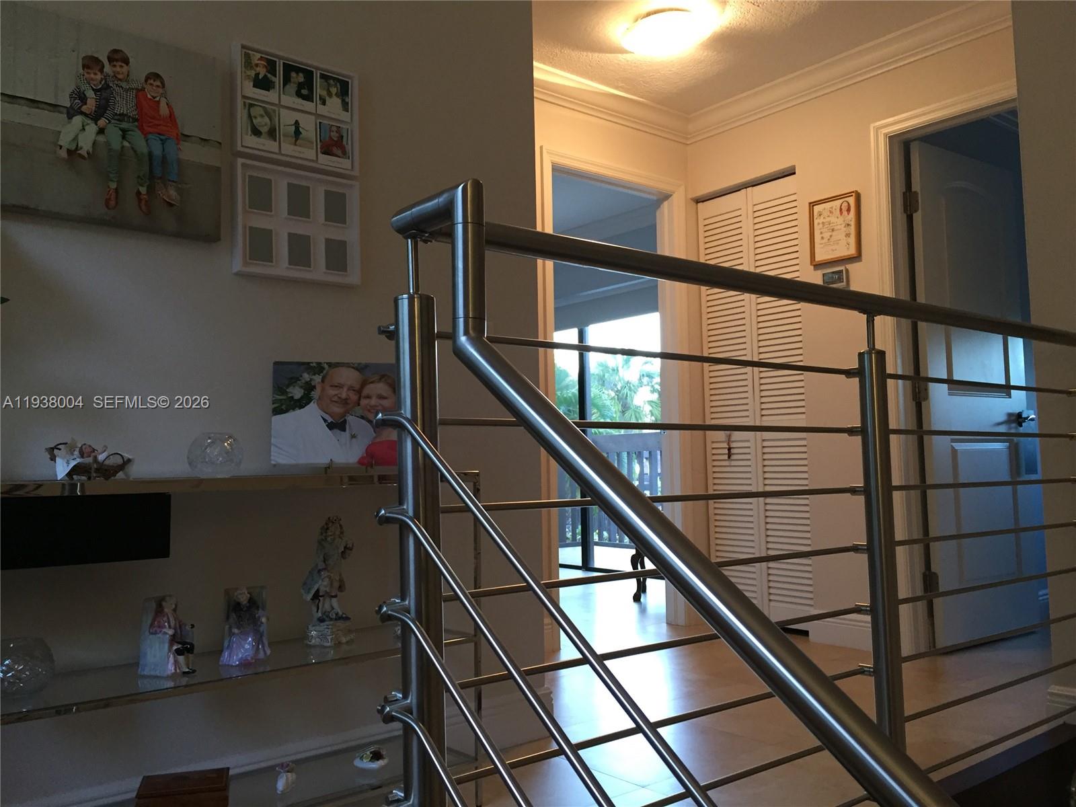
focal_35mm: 29
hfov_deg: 61.7
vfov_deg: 48.2
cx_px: 538
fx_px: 901
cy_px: 404
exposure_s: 1/30
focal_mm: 4.15
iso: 125
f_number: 2.2
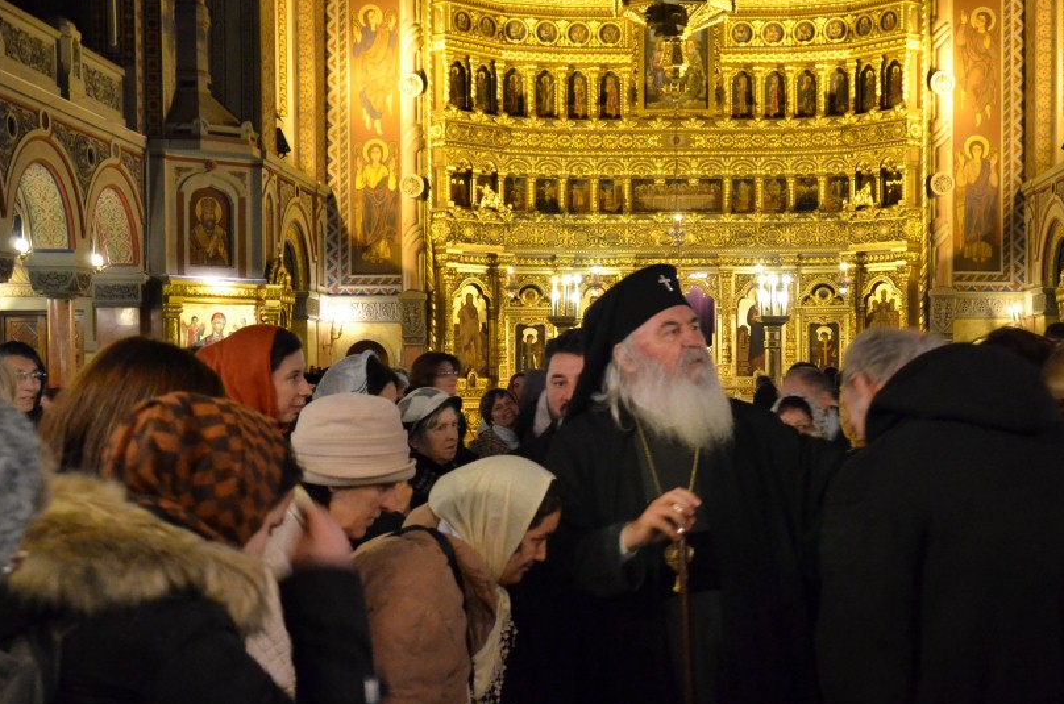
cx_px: 693
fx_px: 1652
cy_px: 407
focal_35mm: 56
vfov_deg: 24.1
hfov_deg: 35.4
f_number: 5
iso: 2000
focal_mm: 26
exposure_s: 1/13
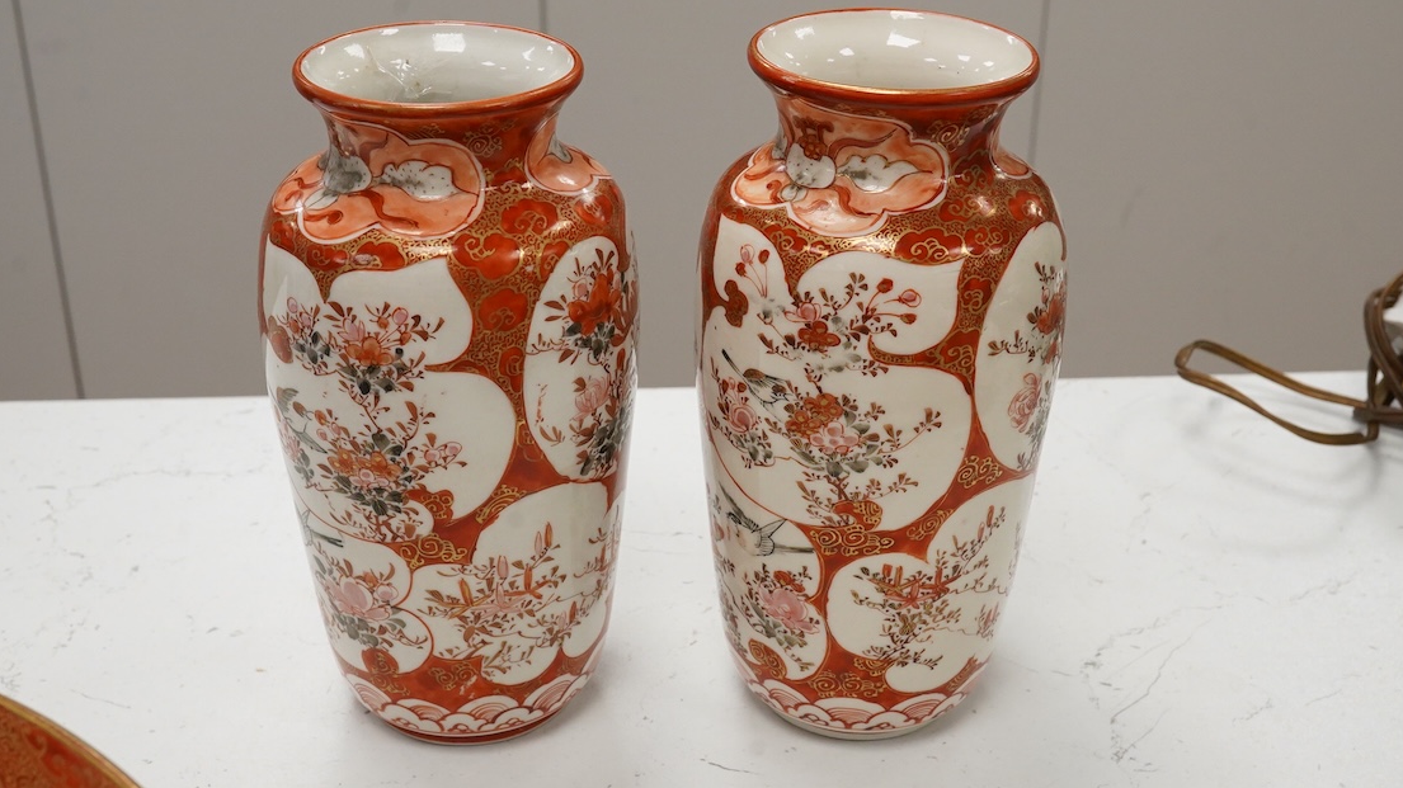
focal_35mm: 48
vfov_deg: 24.9
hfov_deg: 42.9
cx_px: 707
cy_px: 392
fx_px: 1785
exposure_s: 1/100
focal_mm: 30
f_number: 18
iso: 2500
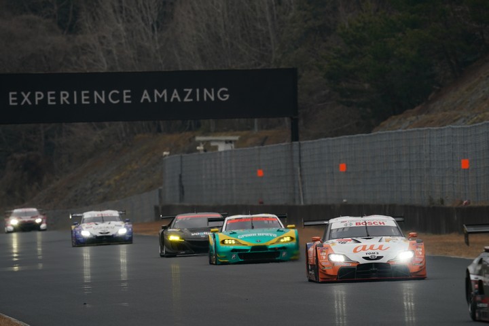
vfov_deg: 2.3
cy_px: 163
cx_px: 244
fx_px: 8149
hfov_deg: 3.4
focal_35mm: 600
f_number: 10
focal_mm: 600
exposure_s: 1/250
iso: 320
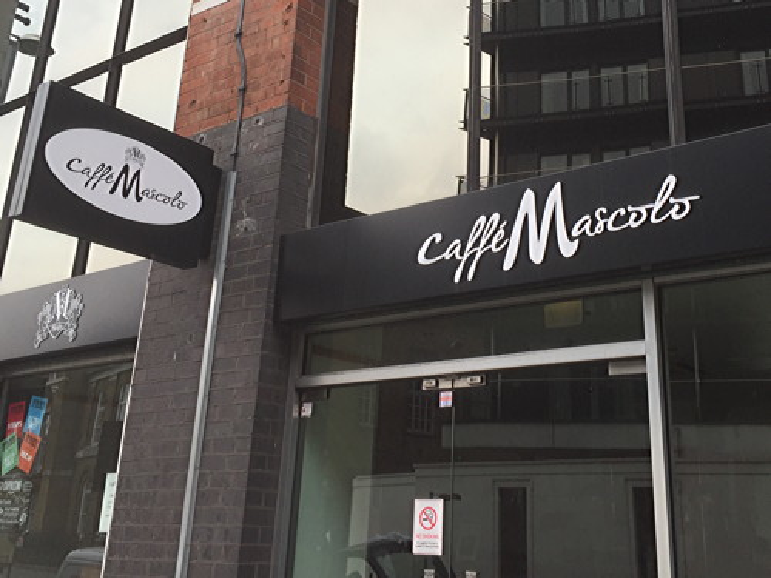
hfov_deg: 61.7
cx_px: 386
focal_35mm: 29
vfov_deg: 48.2
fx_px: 646
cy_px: 289
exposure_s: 1/149
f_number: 2.2
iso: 32
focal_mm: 4.15
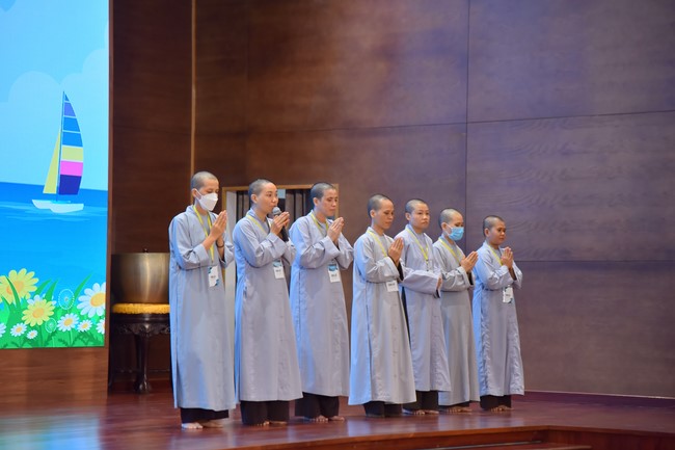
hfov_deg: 17.1
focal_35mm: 120
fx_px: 2249
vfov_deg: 11.4
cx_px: 338
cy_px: 225
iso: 1000
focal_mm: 120
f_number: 4.5
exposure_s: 1/125
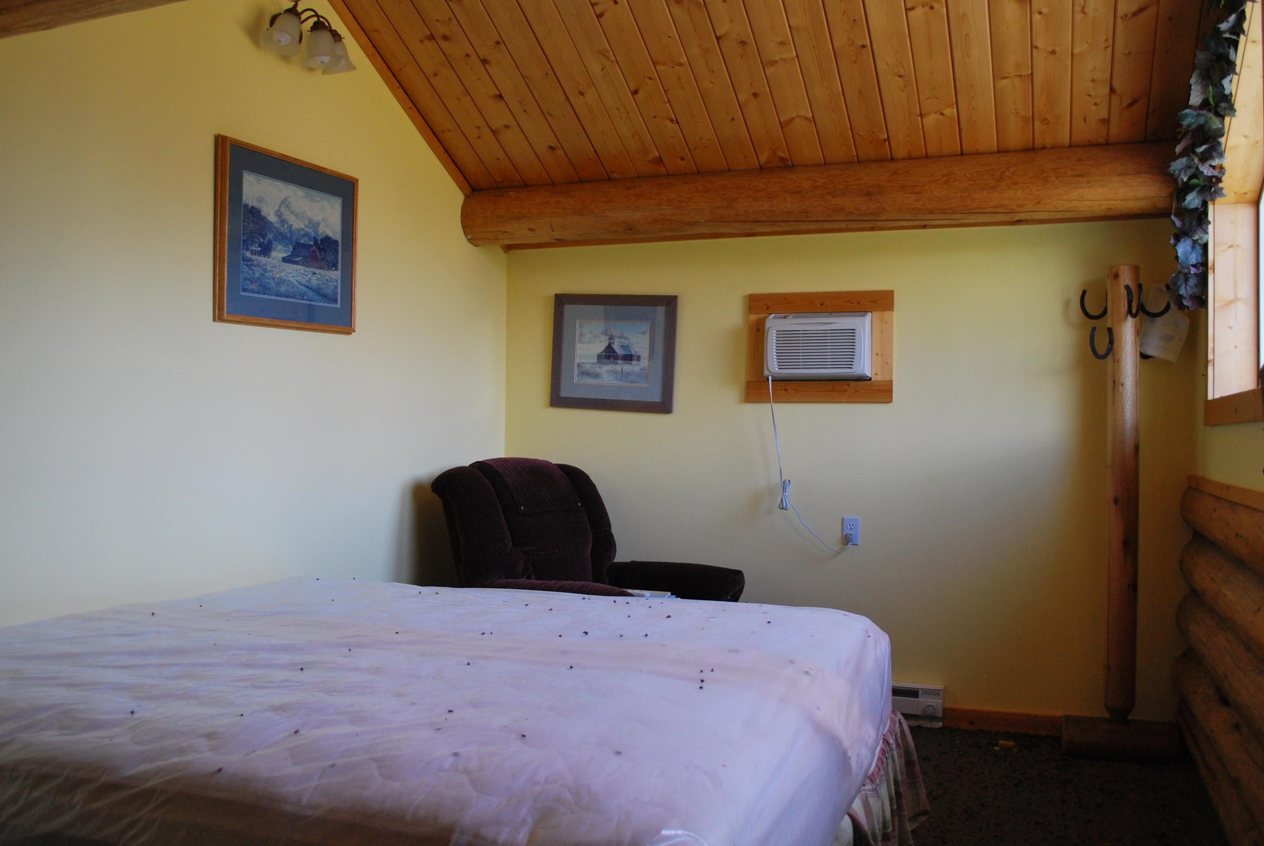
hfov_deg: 63.6
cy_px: 445
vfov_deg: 45.1
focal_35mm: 29
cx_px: 647
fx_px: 1019
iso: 400
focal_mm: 18
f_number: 3.8
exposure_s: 1/80
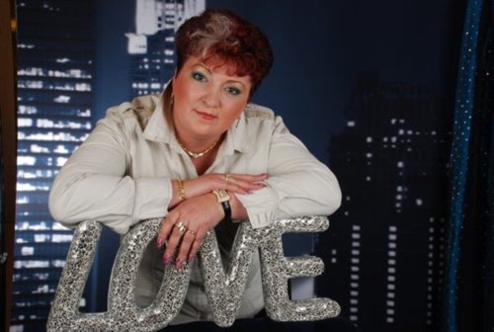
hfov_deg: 41.0
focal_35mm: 48
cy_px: 166
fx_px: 660
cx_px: 247
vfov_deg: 28.2
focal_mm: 32
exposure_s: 1/60
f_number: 13
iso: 200
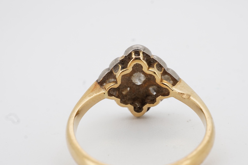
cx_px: 130
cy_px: 91
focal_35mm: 69
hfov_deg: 29.2
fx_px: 475
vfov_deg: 19.7
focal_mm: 30
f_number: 22
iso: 200
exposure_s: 1/125
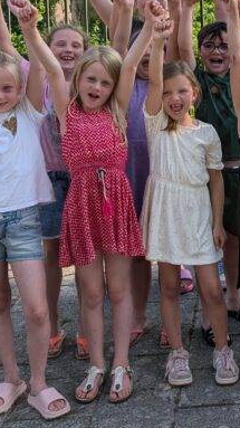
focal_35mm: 70
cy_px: 75
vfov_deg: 29.4
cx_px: 369
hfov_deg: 15.7
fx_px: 793
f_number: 1.68
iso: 17
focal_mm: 6.9
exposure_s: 1/559
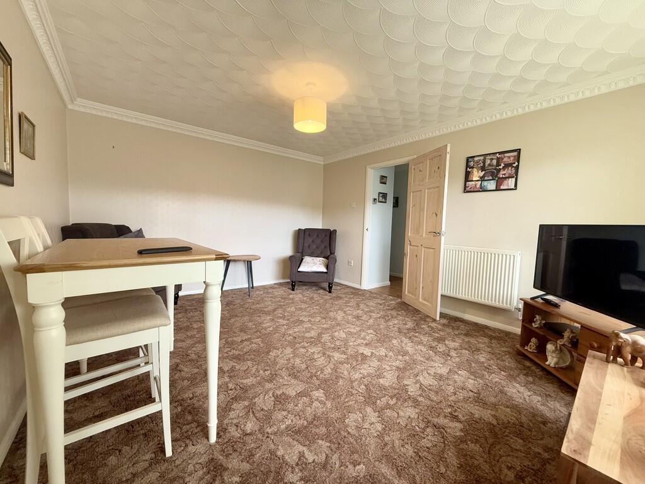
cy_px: 242
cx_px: 322
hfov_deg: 102.1
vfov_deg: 85.7
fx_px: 261
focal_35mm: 14
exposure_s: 1/50
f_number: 2.2
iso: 200
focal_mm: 2.22
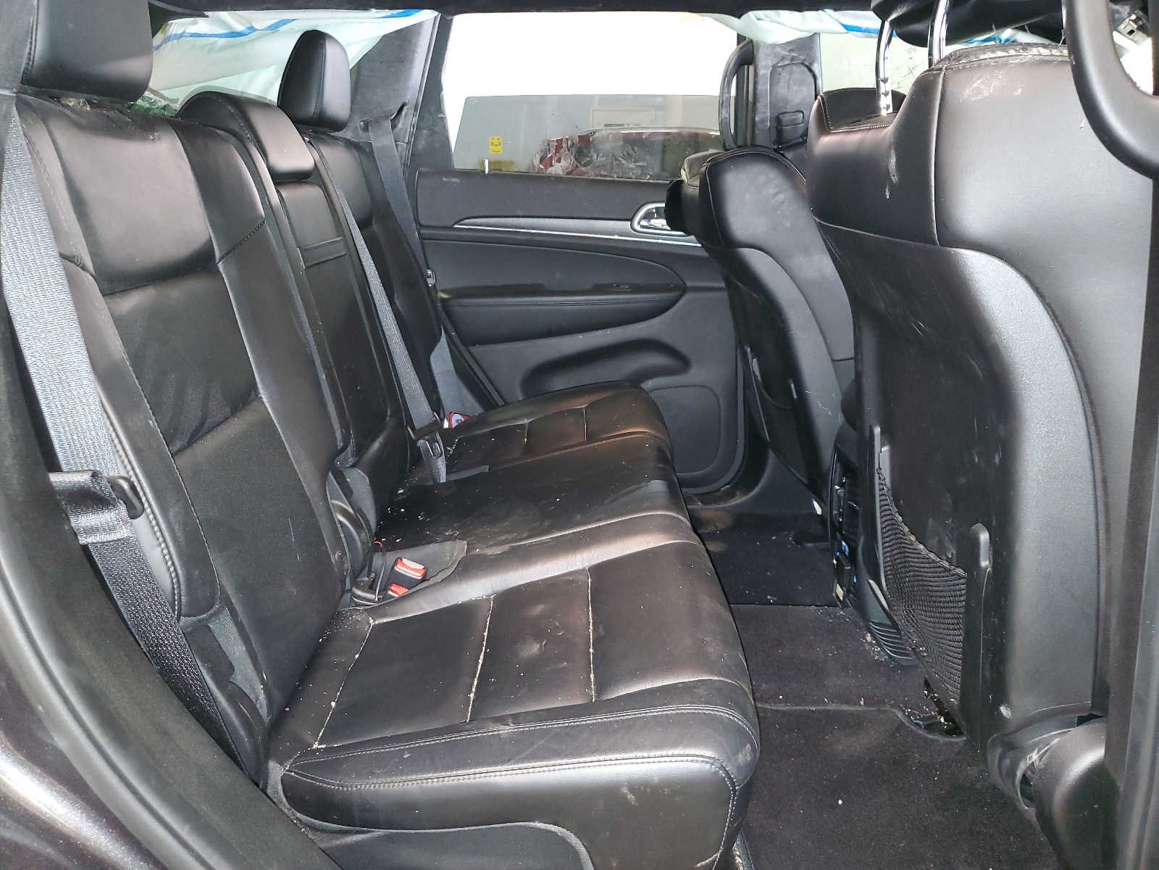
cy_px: 435
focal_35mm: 26
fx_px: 871
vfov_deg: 53.1
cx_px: 580
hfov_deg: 67.3
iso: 218
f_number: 1.5
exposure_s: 1/10
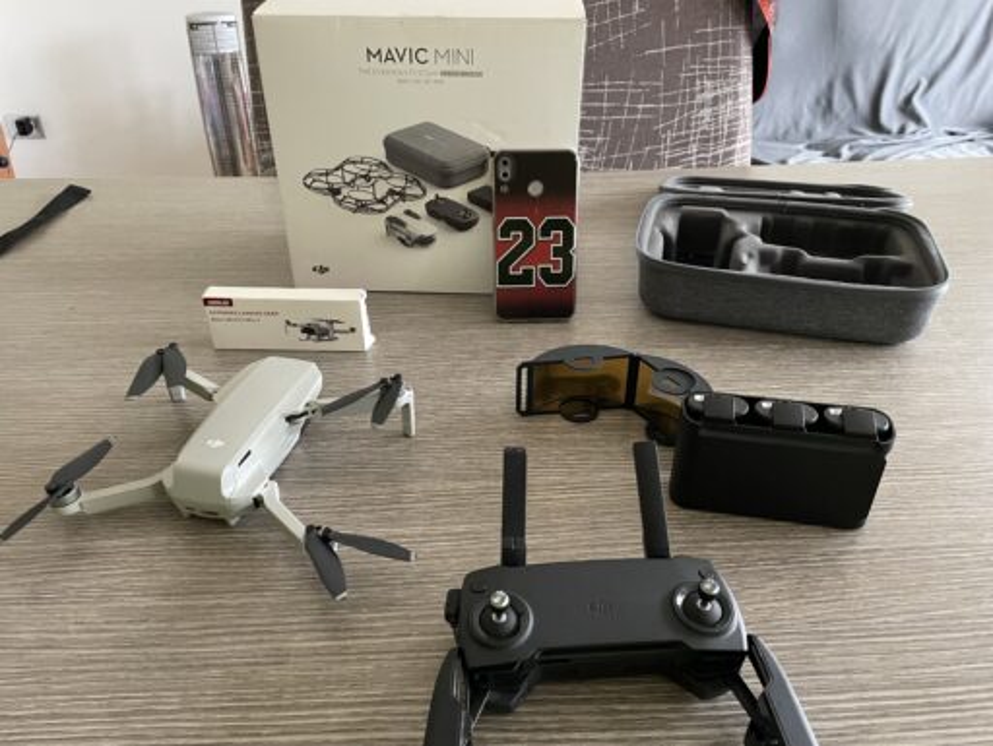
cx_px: 496
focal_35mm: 26
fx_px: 747
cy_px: 373
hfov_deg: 67.3
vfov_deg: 53.1
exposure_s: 1/56
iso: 500
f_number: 1.6
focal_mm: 4.2
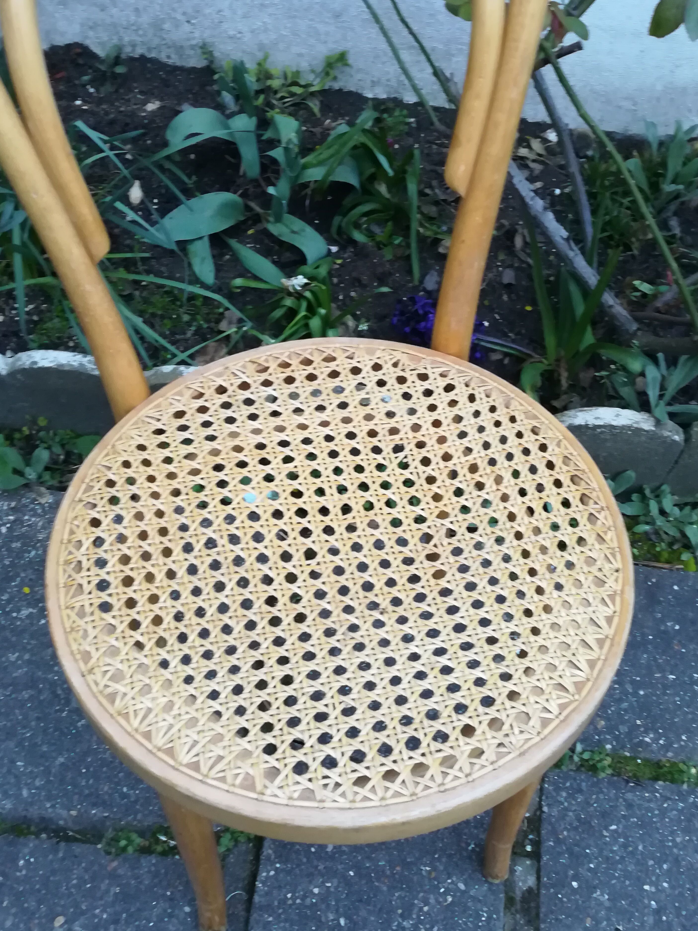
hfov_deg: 40.7
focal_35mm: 35
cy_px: 461
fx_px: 941
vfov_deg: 52.6
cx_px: 346
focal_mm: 3.83
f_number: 2.2
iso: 400
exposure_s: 1/25
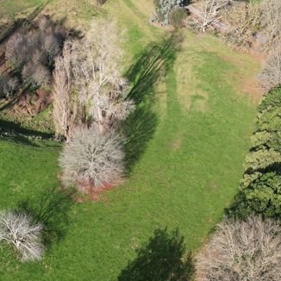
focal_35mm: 44
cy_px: 166
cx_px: 47
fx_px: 404
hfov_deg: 36.7
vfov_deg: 38.2
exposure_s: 1/240
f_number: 2.8
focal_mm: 8.38
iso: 100
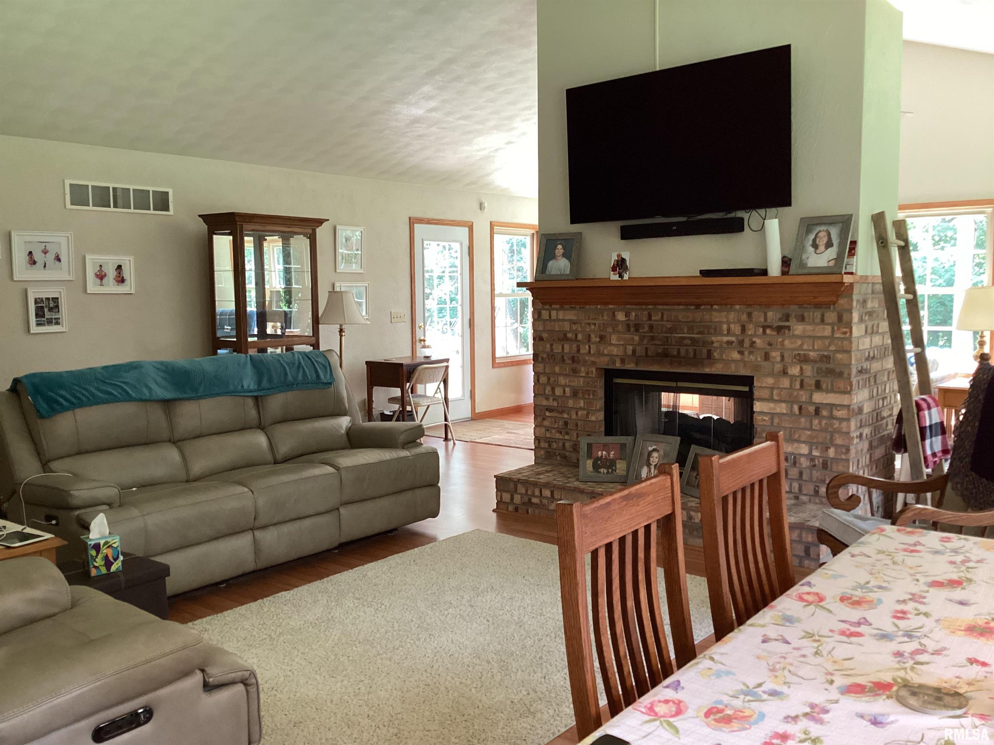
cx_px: 497
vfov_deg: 45.4
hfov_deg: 58.4
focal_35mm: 31
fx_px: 890
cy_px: 372
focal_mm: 3.3
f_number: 2.4
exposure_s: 1/60
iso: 250
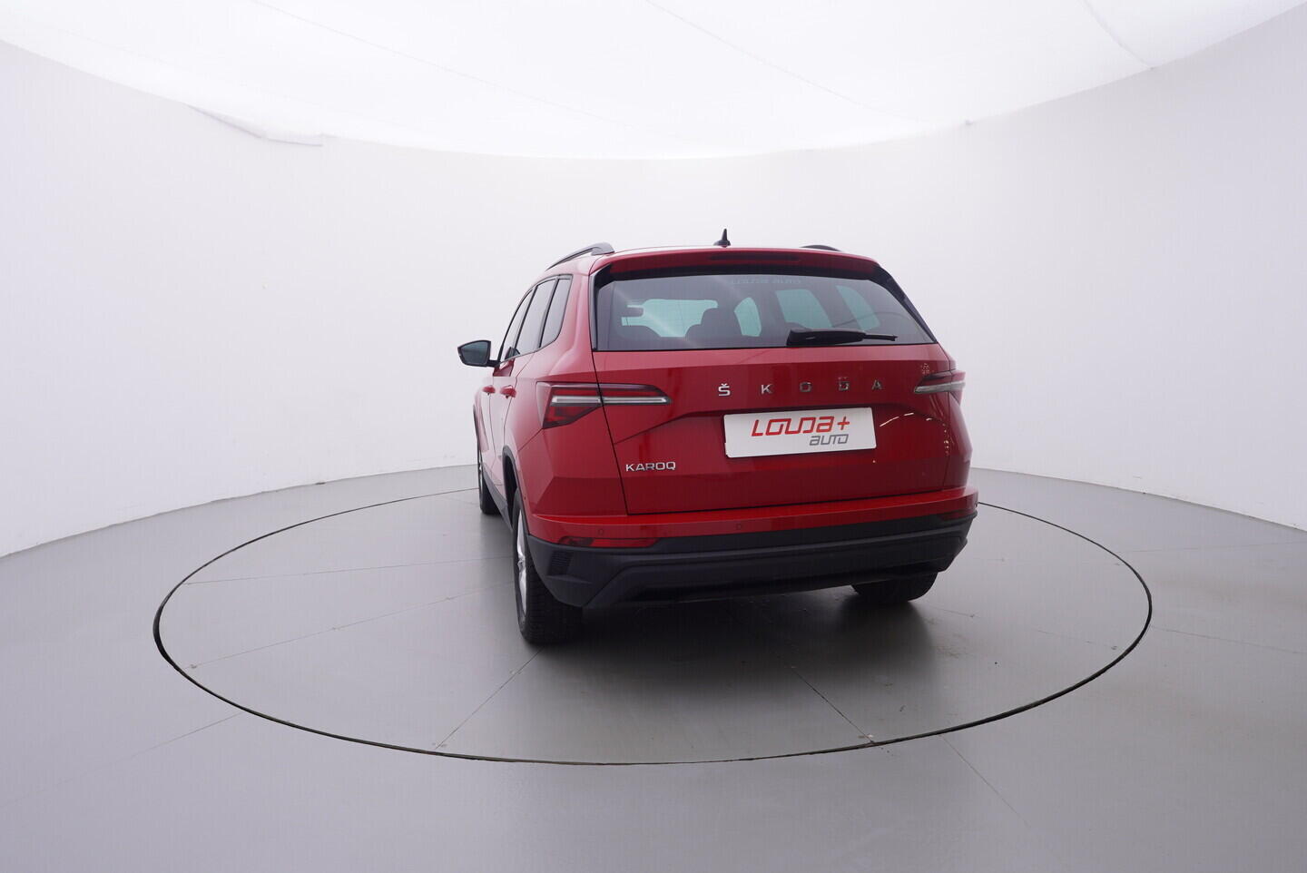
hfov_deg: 77.3
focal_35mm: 22
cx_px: 654
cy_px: 436
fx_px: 817
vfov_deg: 56.2
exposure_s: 1/80
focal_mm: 15
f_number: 5
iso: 200
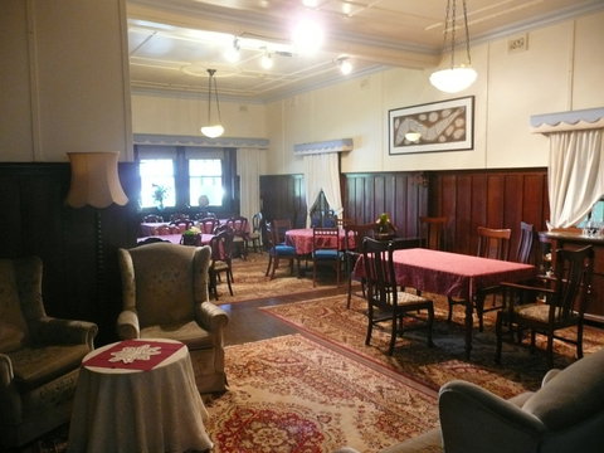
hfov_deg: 63.4
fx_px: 489
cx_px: 302
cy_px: 226
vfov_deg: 49.7
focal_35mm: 28
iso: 400
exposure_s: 1/8
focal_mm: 4.6
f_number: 3.3
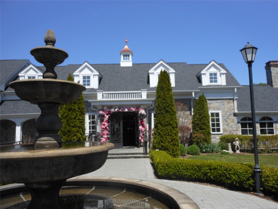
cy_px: 104
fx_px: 225
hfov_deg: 63.4
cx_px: 139
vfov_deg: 49.7
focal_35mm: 28
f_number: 3.7
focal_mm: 5
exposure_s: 1/800
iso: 80
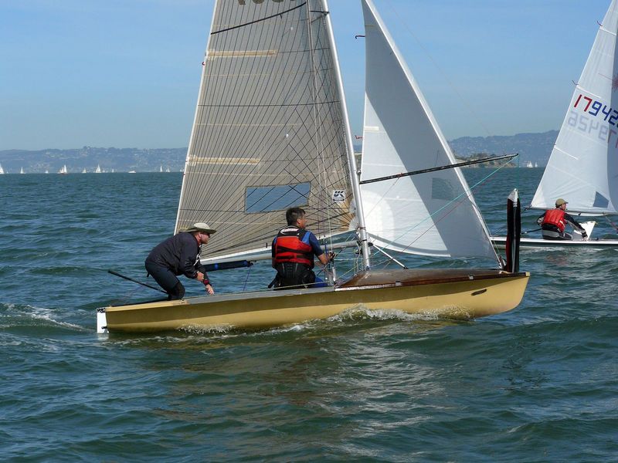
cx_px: 309
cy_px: 232
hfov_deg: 21.5
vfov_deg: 16.2
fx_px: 1625
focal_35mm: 91
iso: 100
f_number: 5.6
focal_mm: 15.2
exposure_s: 1/1000
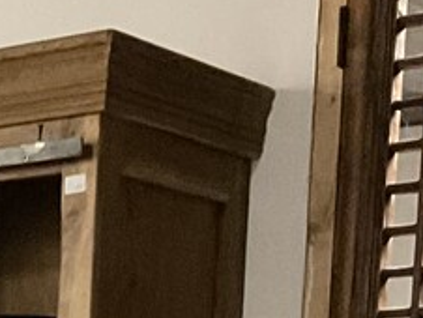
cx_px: -274
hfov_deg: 11.0
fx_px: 2092
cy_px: 849
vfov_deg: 7.9
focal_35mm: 171
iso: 500
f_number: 1.8
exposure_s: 1/20
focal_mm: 3
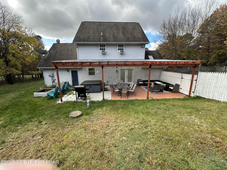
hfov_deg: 102.1
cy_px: 85
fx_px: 92
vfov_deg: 85.7
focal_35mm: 14
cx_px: 114
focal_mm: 2.22
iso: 40
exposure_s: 1/344
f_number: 2.2
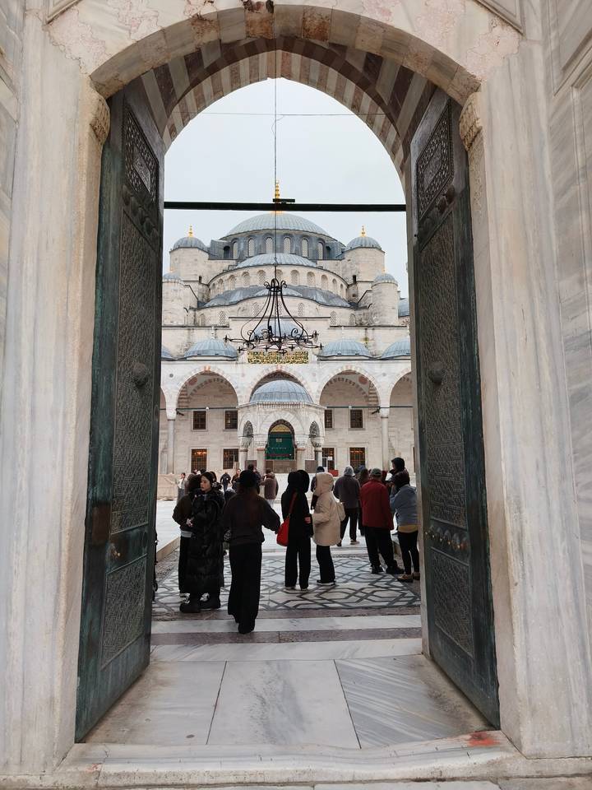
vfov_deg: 71.6
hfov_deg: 56.8
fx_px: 547
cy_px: 395
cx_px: 296
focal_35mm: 24
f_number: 1.8
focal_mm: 5.59
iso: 50
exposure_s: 1/165
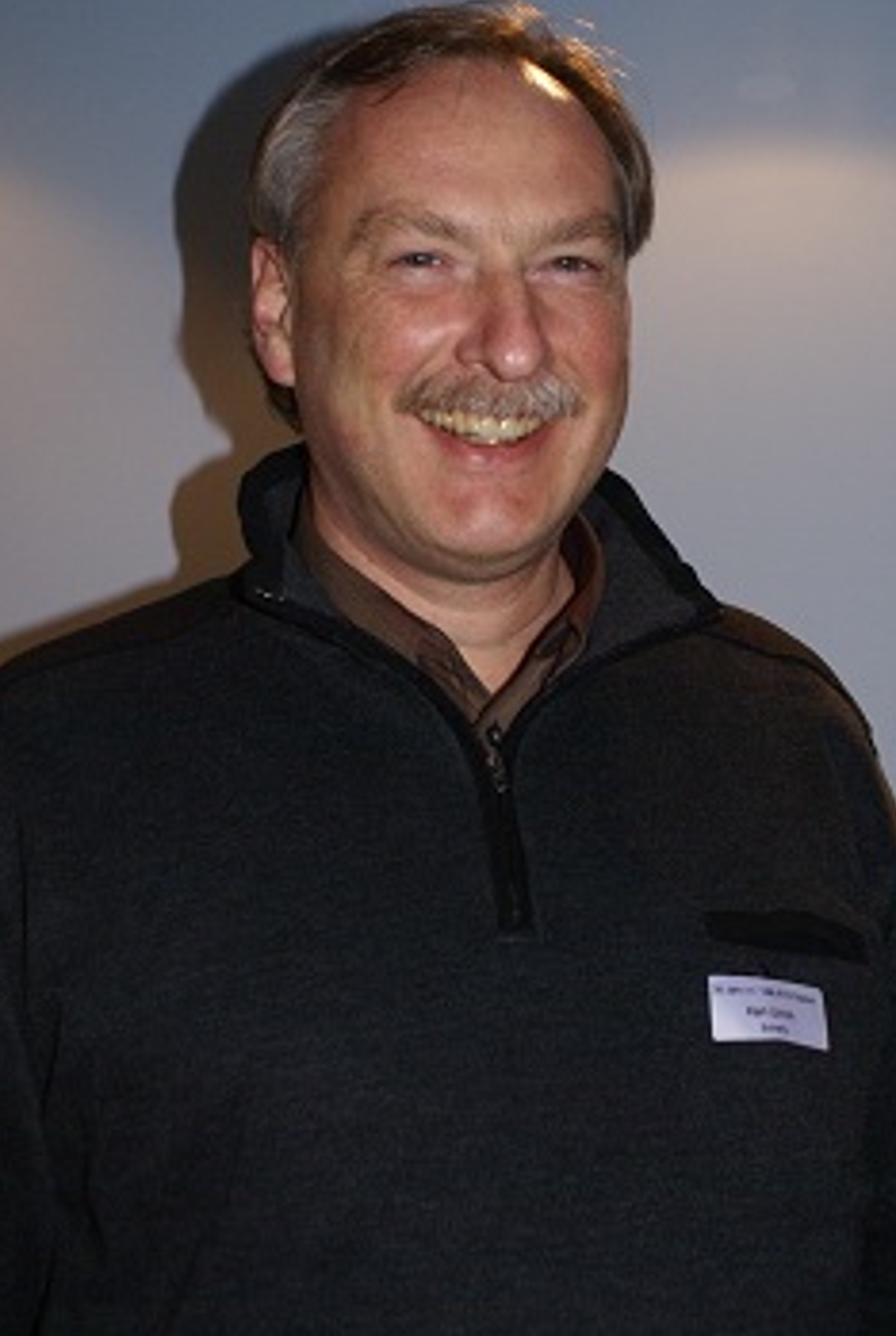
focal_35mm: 50
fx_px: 1859
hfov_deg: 27.1
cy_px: 647
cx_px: 448
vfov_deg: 39.5
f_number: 5.6
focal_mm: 30
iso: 400
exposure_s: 1/60
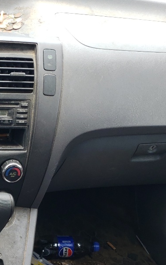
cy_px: 227
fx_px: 528
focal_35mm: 73
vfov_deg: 27.4
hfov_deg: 16.6
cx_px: -66
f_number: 1.5
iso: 50
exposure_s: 1/263
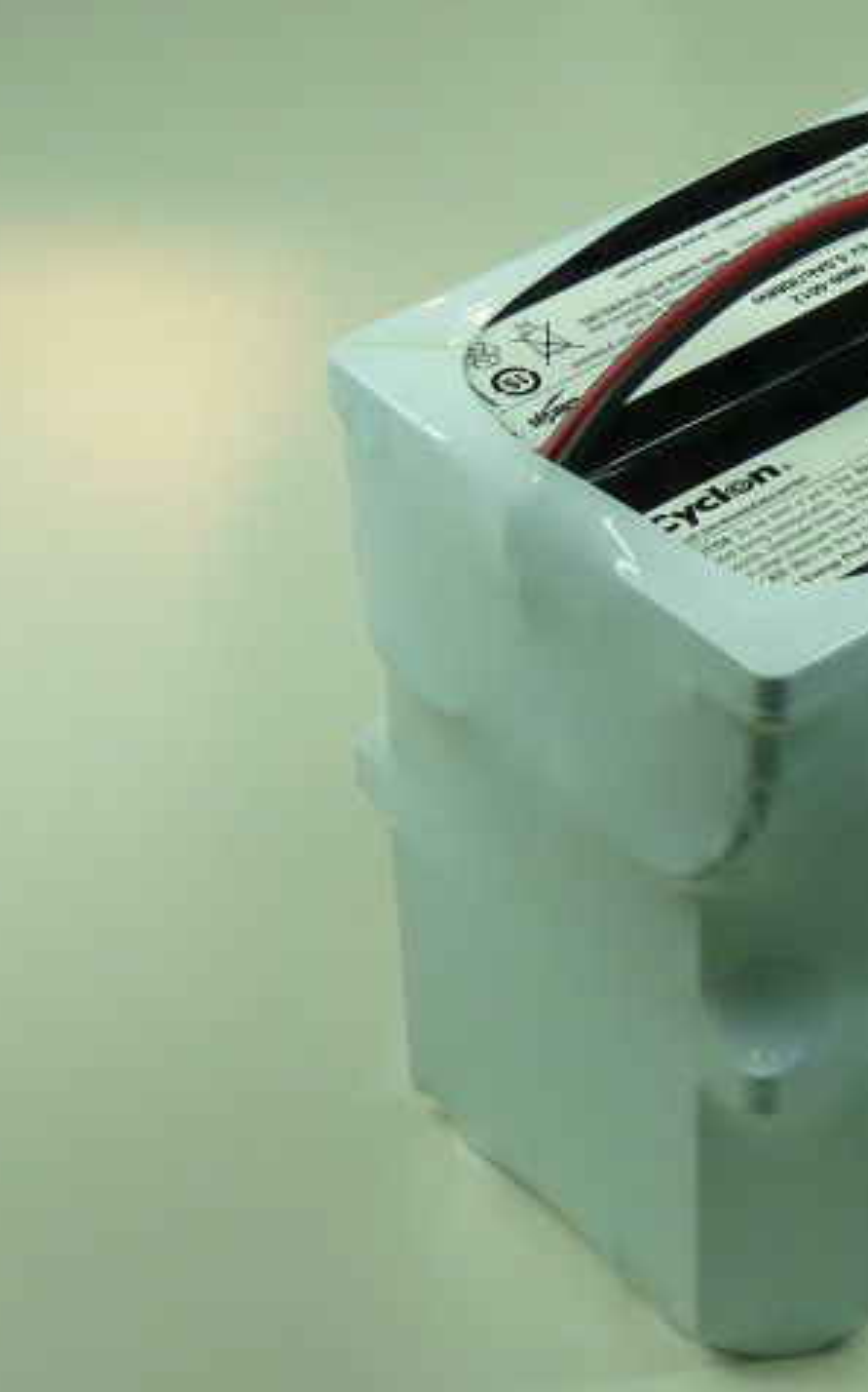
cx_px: 888
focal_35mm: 107
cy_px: 693
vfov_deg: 19.5
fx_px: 4055
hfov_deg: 12.1
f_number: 3
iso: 100
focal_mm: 7.6
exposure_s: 1/60
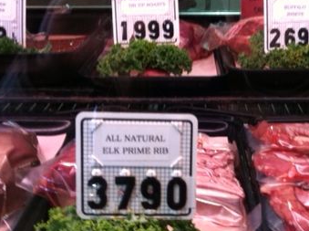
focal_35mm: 66
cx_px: 208
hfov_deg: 29.2
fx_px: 588
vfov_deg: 22.1
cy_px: 161
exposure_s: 1/15
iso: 160
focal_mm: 3.85
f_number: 2.8
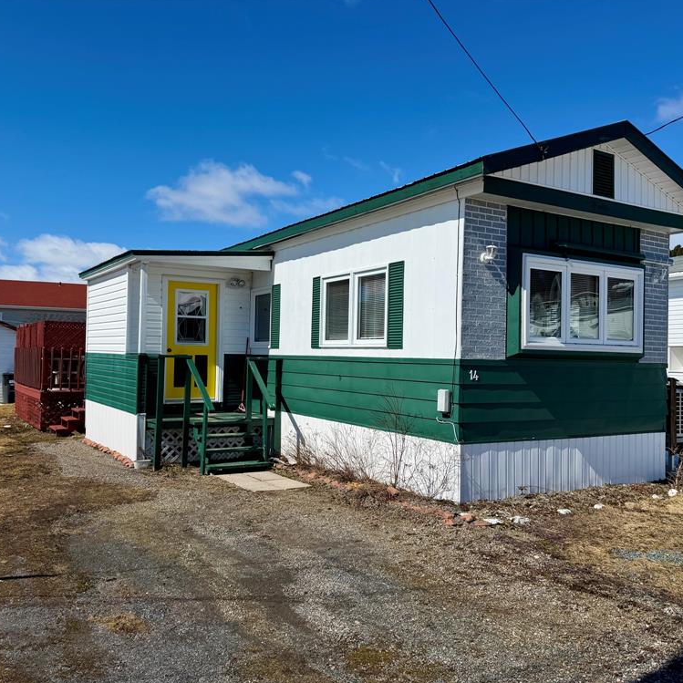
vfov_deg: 55.6
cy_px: 345
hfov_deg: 55.5
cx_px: 311
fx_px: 647
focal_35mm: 29
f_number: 1.78
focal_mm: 6.76
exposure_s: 1/8130
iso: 80
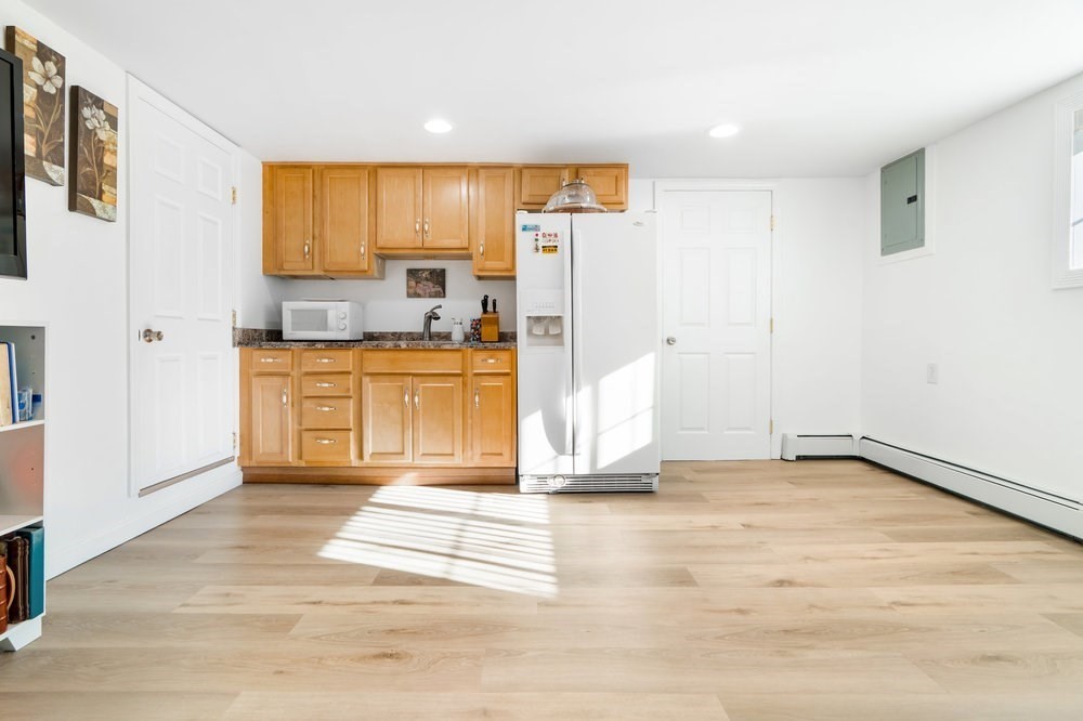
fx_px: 481
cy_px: 360
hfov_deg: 96.8
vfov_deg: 73.7
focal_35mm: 16
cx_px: 542
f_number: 8
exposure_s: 1/3
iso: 200
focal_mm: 16
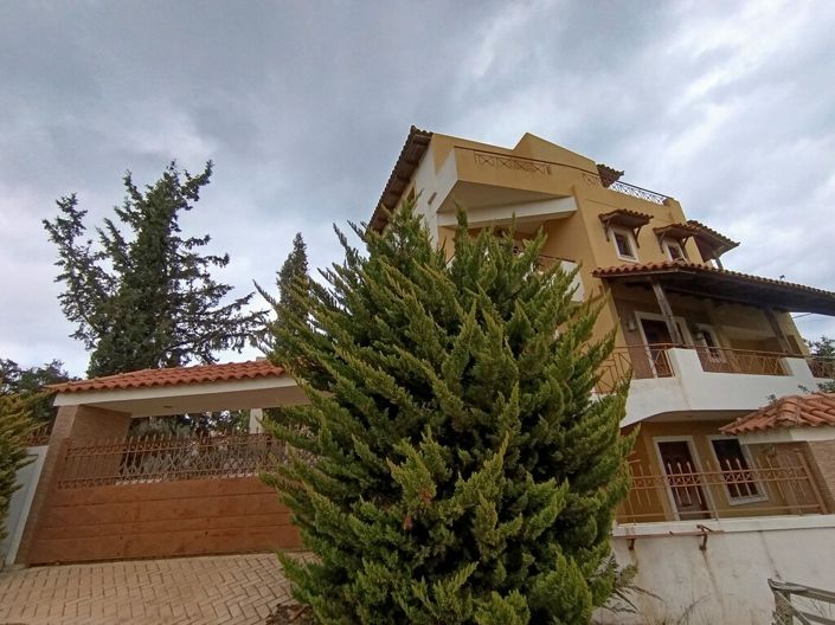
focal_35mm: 16
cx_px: 418
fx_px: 386
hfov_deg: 94.5
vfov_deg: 78.1
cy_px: 312
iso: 50
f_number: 2.2
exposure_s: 1/316
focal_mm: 1.65
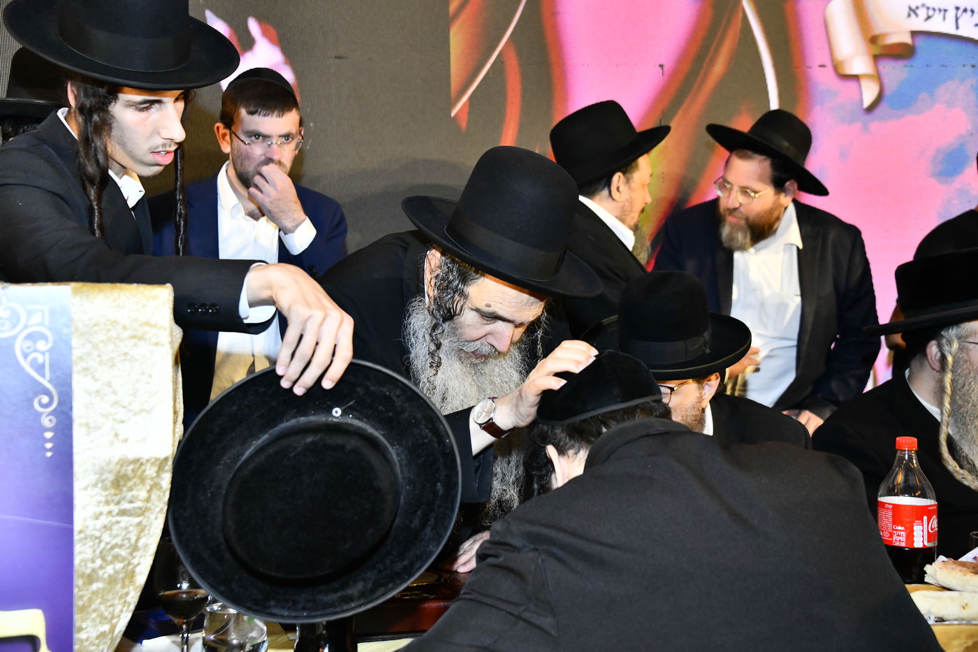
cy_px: 326
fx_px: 1521
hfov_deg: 35.6
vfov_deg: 24.2
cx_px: 489
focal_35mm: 56
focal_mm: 56
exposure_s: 1/160
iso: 2000
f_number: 5.6
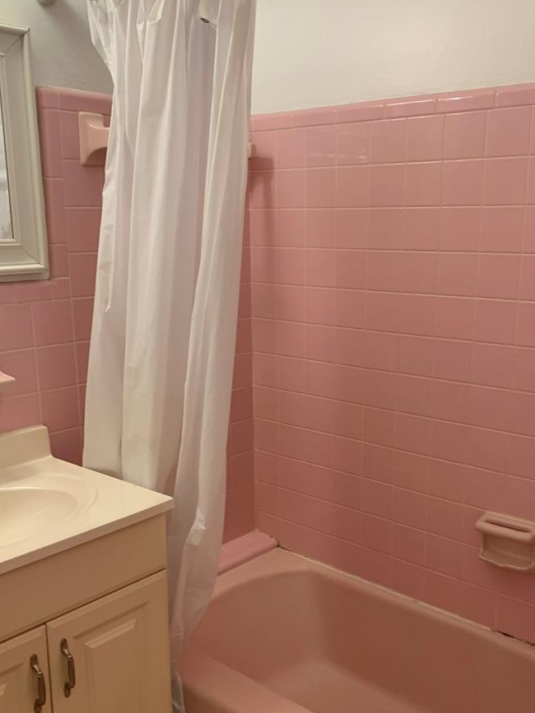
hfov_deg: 39.6
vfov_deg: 51.1
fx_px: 742
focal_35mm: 36
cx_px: 276
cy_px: 419
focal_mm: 4.25
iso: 50
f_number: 1.8
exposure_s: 1/60
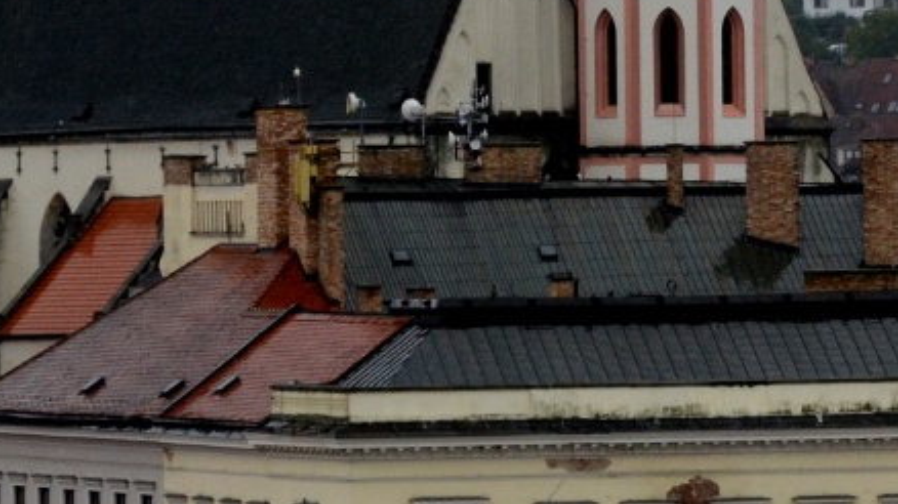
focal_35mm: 401
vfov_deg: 3.0
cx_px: 642
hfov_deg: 5.4
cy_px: -192
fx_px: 9545
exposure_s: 1/800
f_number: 5.6
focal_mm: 70
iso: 800
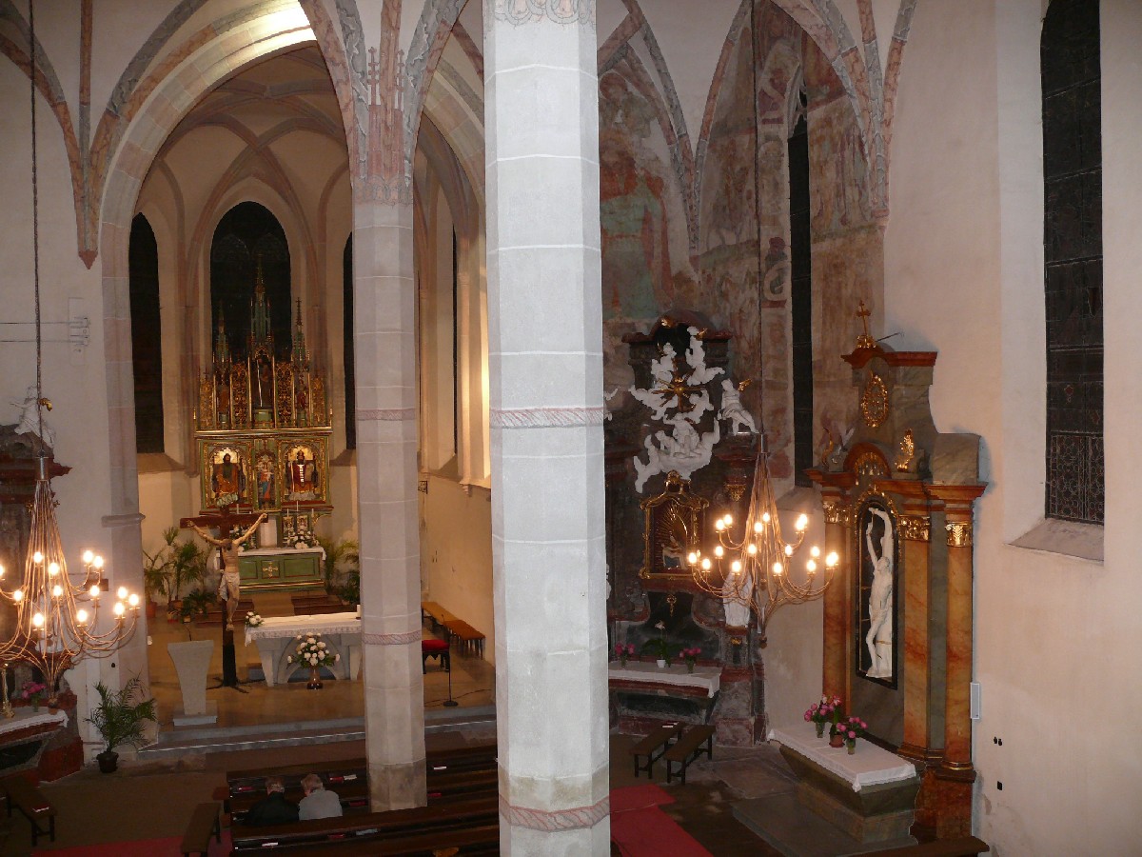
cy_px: 428
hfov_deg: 52.6
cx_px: 571
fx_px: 1155
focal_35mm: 35
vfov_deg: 40.7
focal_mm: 7.4
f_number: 2.8
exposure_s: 1/30
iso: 200
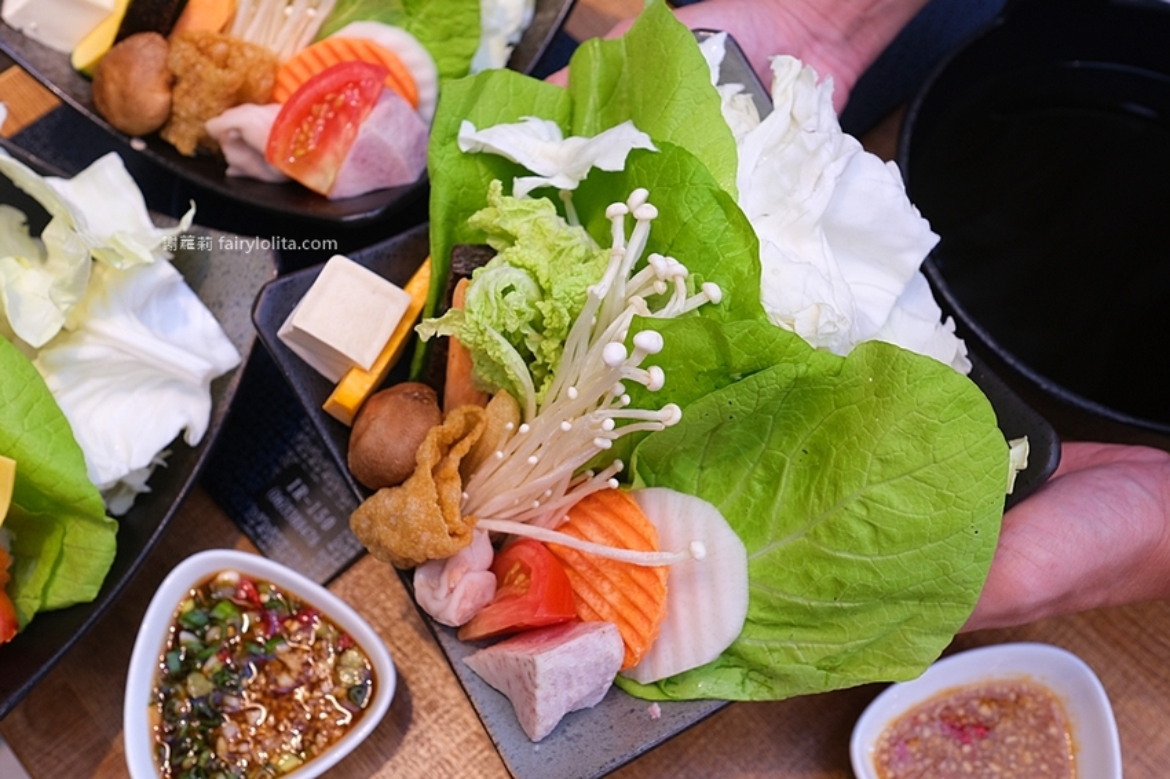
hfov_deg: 54.5
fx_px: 1137
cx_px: 585
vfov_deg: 37.8
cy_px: 390
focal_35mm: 35
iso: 1000
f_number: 4.5
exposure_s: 1/50
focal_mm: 23
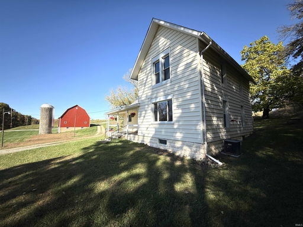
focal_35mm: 14
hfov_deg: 102.1
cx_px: 152
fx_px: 123
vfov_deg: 85.7
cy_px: 114
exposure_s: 1/1464
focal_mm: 2.22
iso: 50
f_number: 2.2
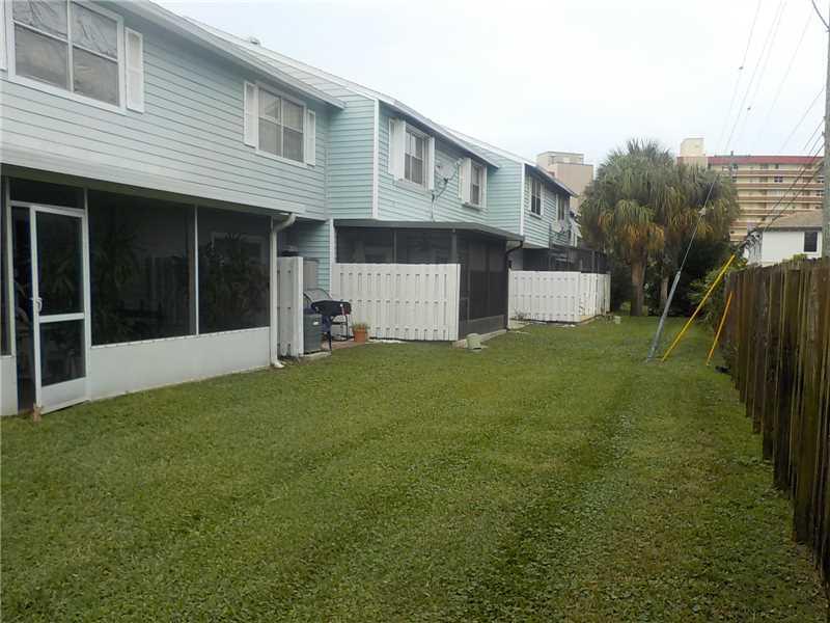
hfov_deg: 60.0
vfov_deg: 46.8
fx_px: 719
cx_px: 415
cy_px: 312
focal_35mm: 30
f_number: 3.3
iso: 125
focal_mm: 4.1
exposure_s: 1/500
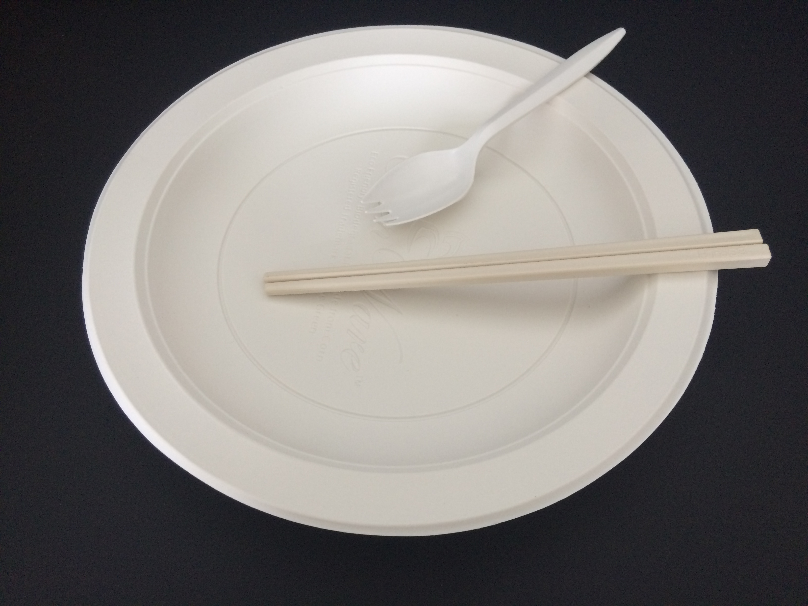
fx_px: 677
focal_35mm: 29
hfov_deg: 61.7
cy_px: 303
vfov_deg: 48.2
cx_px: 404
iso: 64
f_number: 2.2
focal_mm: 4.15
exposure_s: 1/30
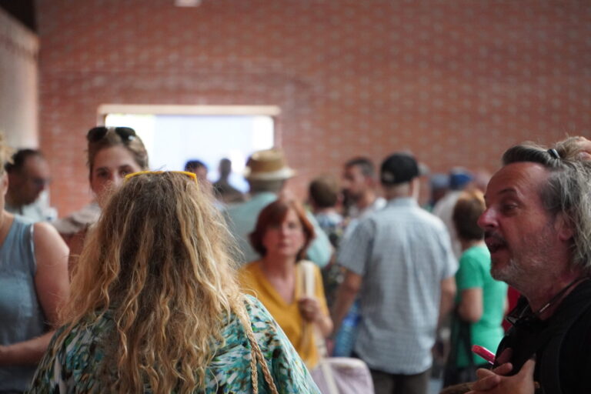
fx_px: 3915
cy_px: 197
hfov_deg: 8.6
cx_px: 296
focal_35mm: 238
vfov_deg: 5.8
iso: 4000
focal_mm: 159
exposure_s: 1/250
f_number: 6.3
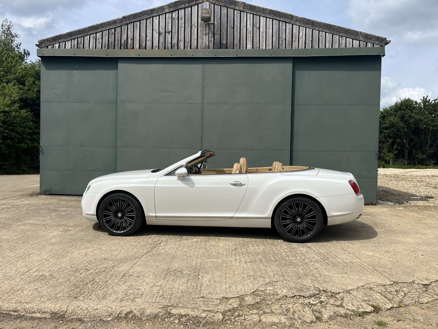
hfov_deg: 67.3
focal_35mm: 26
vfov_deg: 53.1
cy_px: 164
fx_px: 329
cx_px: 219
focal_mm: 5.1
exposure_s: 1/4651
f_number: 1.6
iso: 50
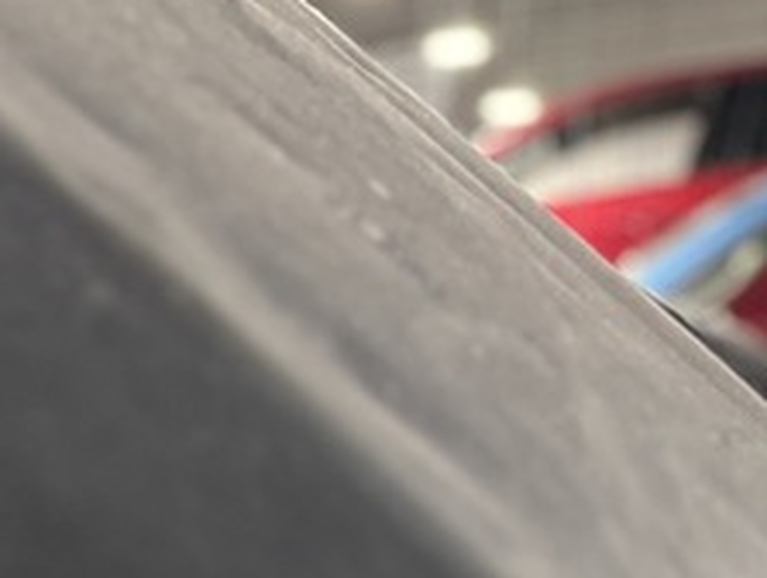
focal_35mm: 110
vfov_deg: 12.2
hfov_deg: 14.7
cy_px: 1108
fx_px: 2441
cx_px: -770
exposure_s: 1/60
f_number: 1.78
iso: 320
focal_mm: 6.76
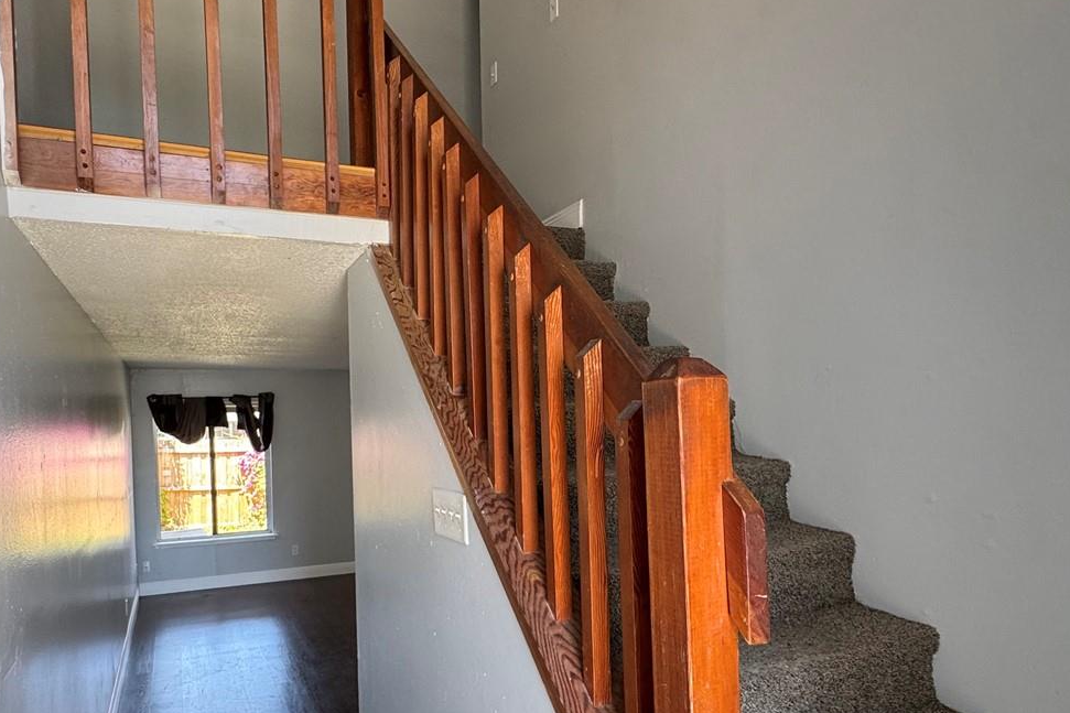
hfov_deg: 73.6
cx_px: 482
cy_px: 434
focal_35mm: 24
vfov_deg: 52.7
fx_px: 713
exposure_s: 1/120
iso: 160
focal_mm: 2.22
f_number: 2.2
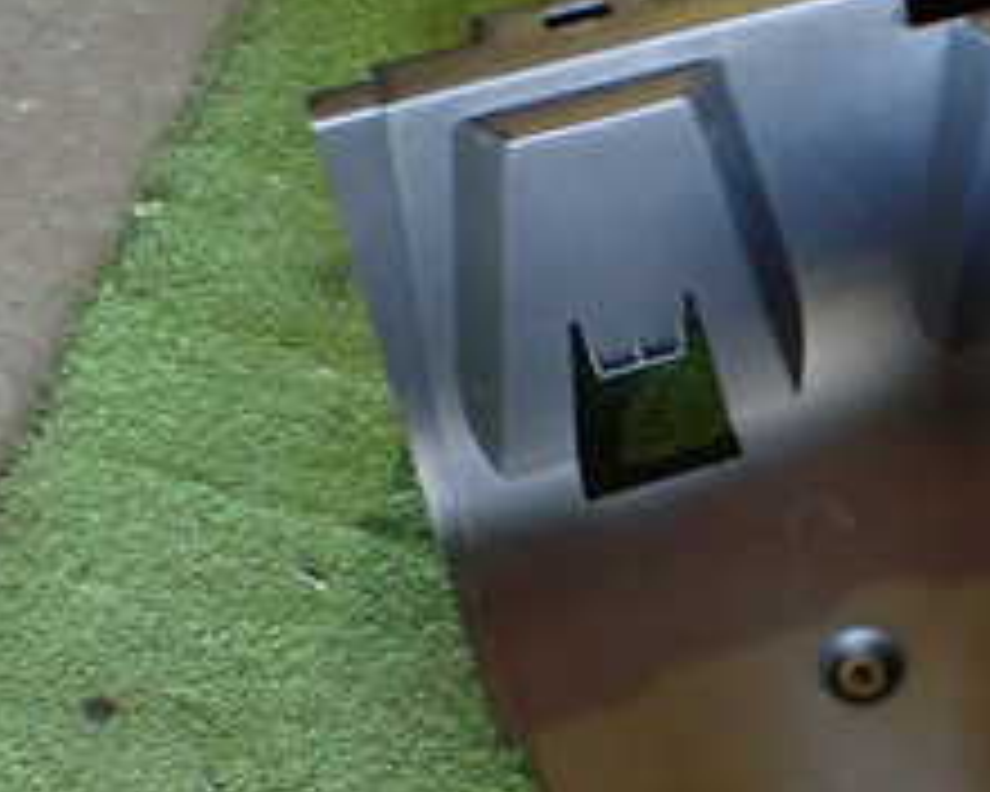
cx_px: 1089
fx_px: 2344
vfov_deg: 19.2
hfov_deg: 22.5
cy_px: 486
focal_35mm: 80
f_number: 2.3
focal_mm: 5.4
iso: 800
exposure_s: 1/50
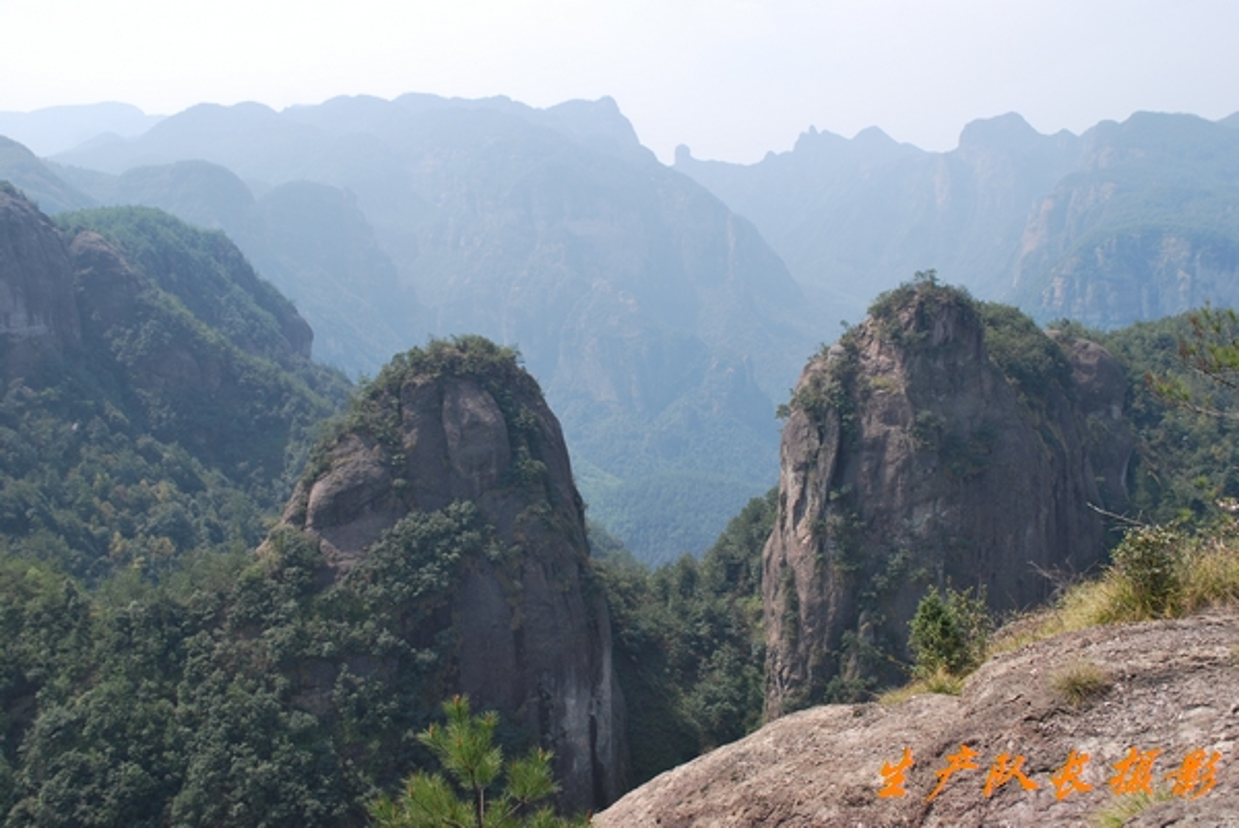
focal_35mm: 39
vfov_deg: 34.3
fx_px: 1343
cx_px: 620
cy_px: 414
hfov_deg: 49.5
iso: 100
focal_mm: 26
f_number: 7.1
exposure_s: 1/200
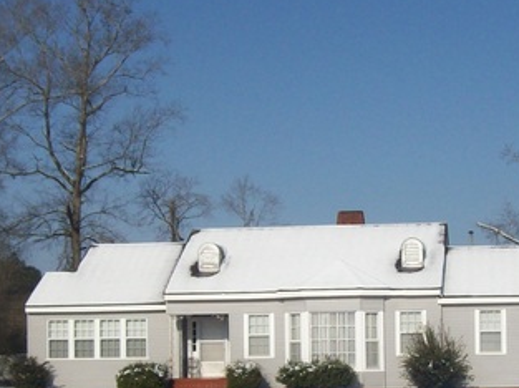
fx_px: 1378
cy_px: 288
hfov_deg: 21.2
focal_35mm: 92
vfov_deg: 16.0
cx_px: 355
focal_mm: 6
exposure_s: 1/1401
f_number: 4.8
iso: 80
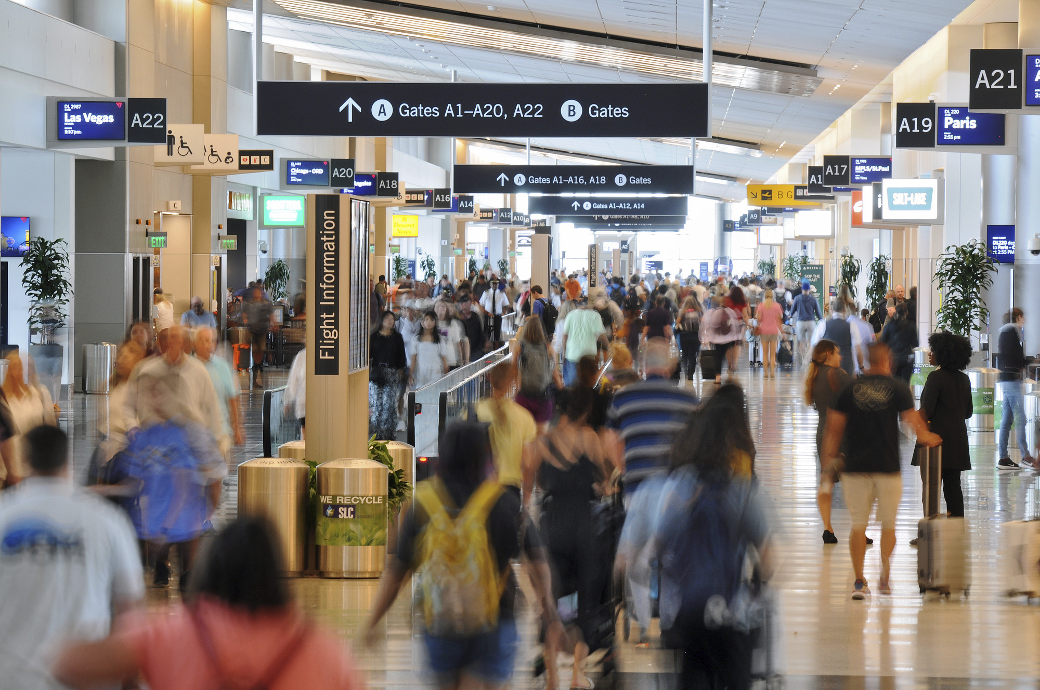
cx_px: 520
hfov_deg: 6.9
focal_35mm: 300
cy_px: 345
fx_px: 8655
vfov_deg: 4.6
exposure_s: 1/1.3
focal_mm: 200
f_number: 16
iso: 200
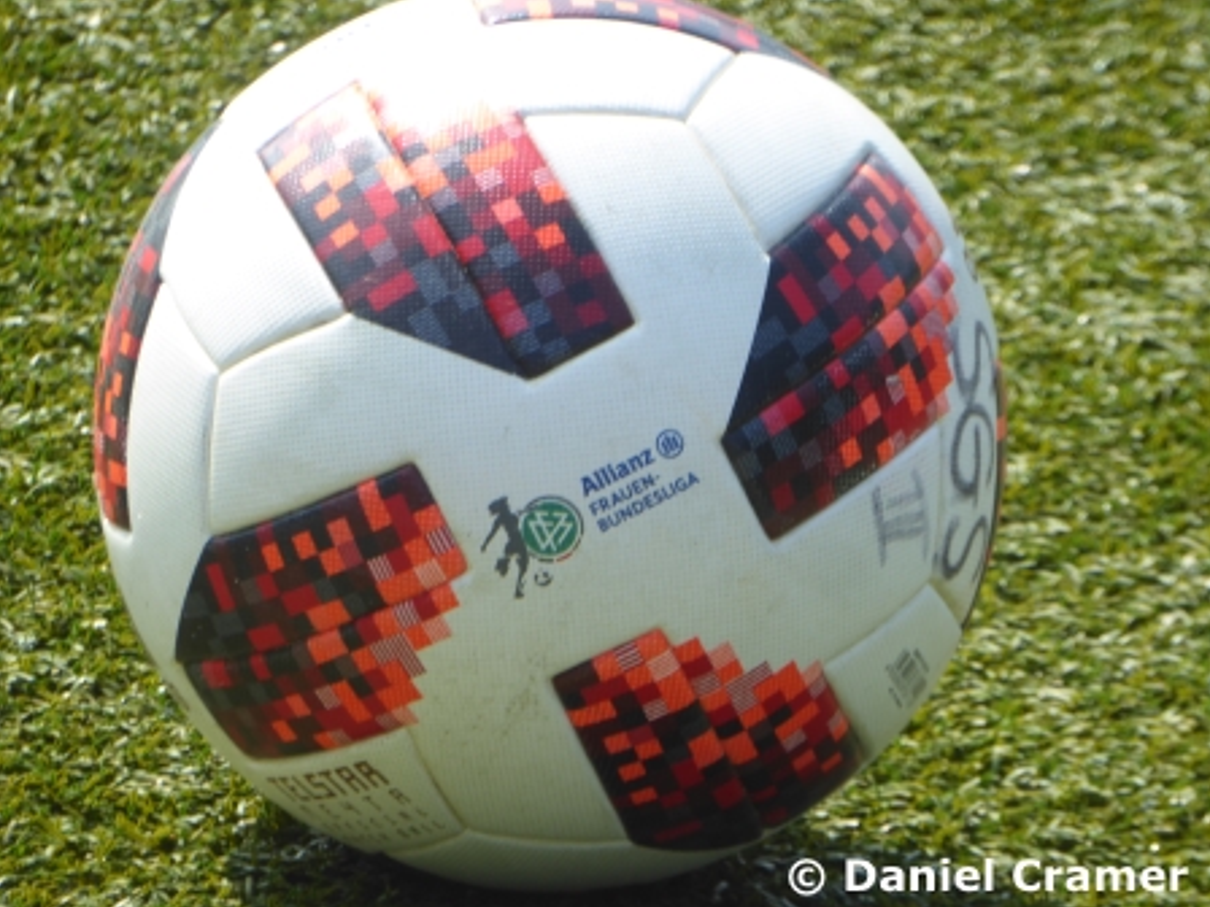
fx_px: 23839
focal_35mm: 682
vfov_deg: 2.2
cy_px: 454
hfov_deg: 2.9
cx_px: 605
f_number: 6.3
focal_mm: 121.5
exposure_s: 1/125
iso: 80
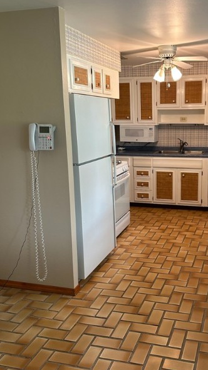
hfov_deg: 33.8
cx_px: 160
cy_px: 183
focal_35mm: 34
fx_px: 334
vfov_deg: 58.0
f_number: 1.78
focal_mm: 6.86
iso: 160
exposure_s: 1/60
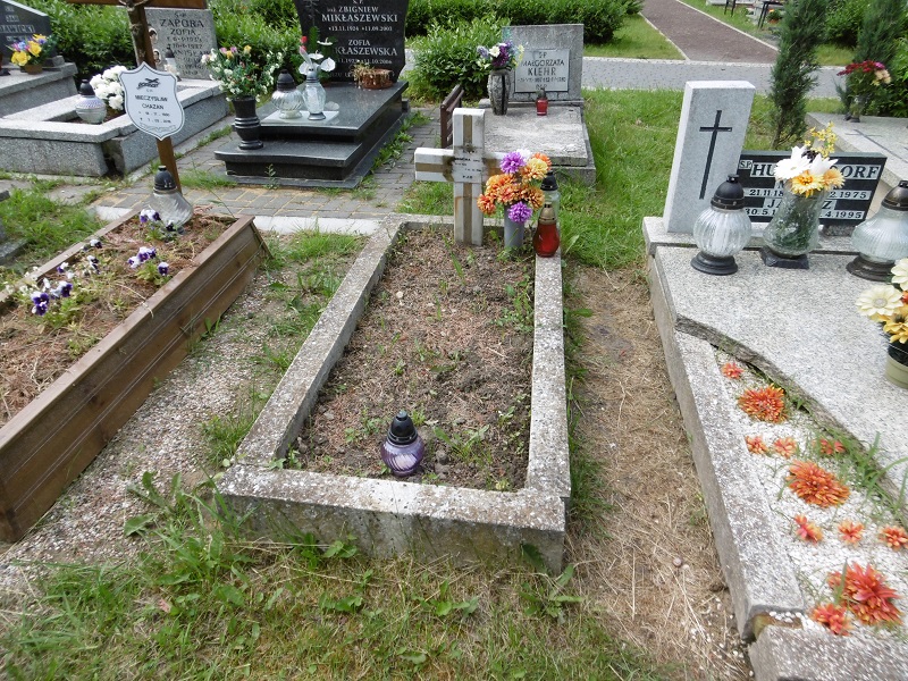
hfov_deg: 71.6
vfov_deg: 56.8
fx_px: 630
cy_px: 340
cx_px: 454
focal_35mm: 24
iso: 100
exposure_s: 1/640
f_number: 3.1
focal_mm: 4.3
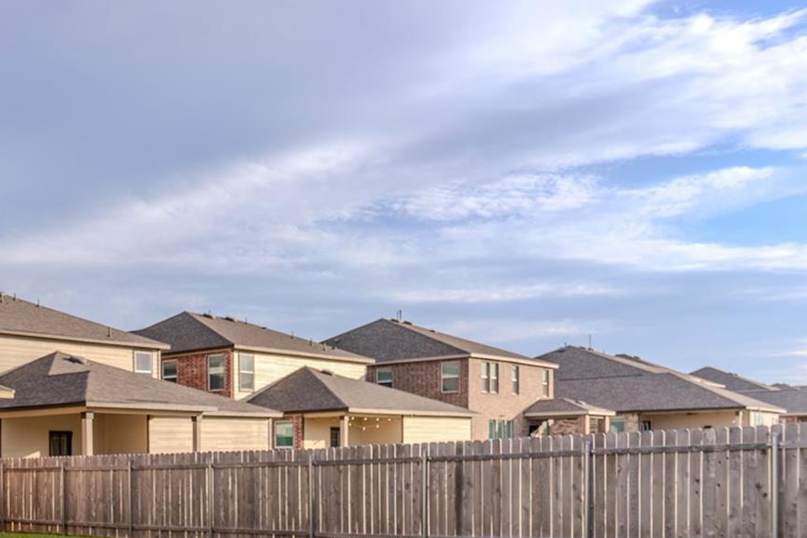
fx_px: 897
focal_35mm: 40
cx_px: 61
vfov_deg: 31.9
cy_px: 479
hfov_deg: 43.7
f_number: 4
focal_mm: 17
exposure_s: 1/640
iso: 125
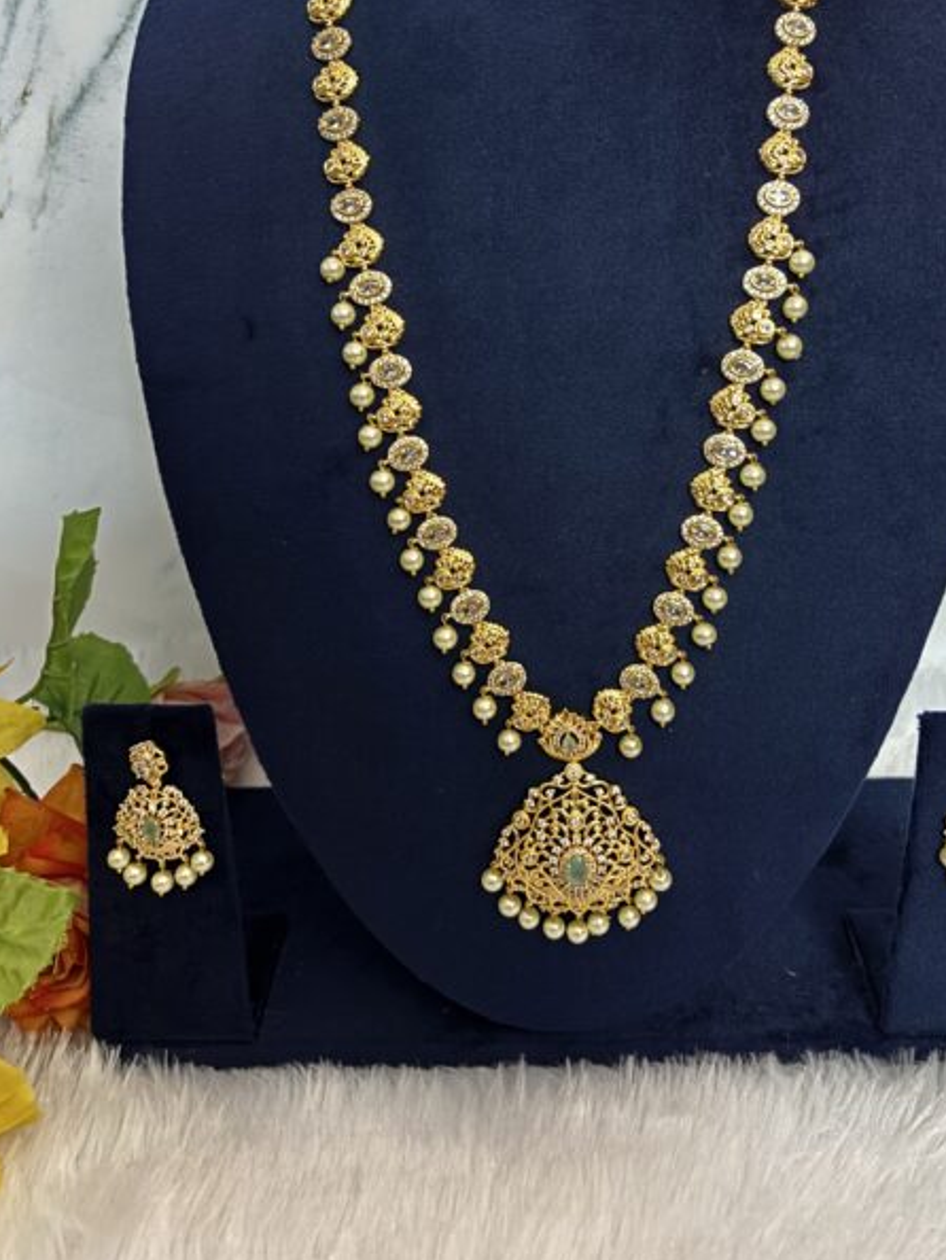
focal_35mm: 35
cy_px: 456
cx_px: 549
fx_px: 1274
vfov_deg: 51.9
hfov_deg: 40.6
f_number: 1.6
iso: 1000
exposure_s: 1/17
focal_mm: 5.96
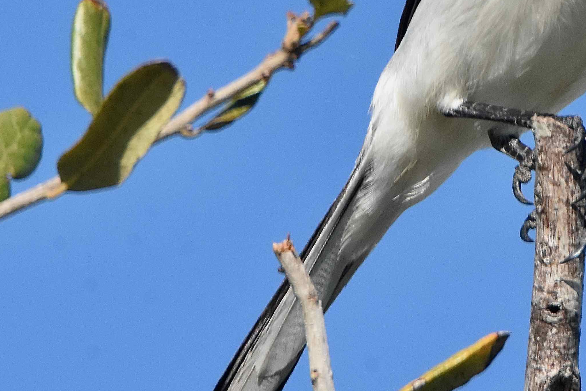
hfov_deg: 0.9
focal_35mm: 2175
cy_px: 22
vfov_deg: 0.6
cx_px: 403
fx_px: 35404
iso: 2000
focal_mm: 600
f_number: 14
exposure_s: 1/2000
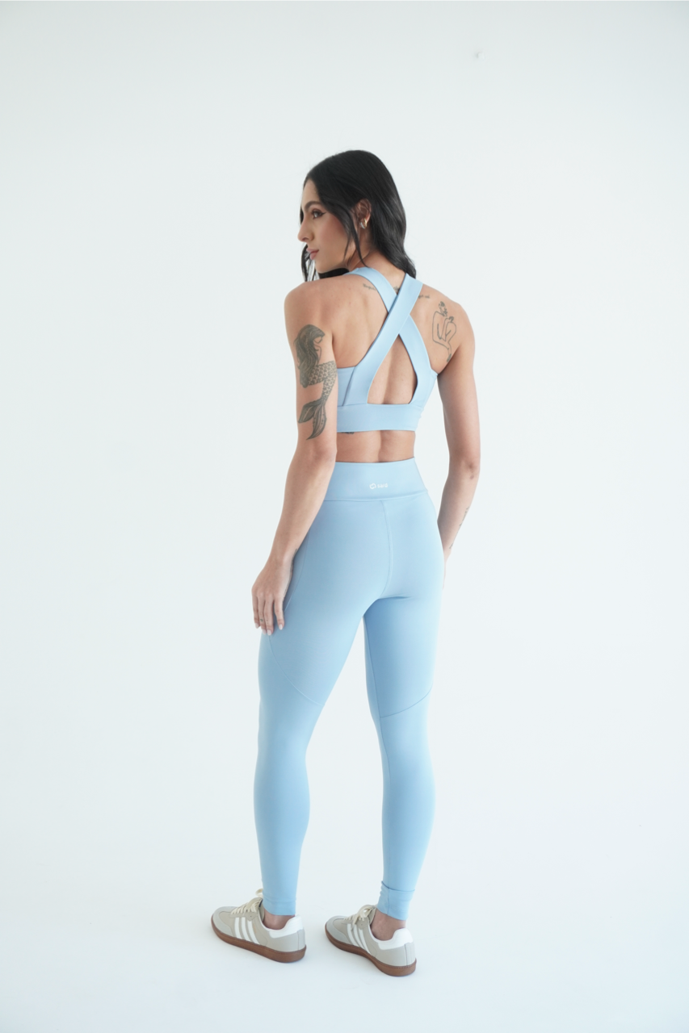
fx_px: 1249
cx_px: 344
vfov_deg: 45.0
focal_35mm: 44
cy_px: 516
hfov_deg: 30.8
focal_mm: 29
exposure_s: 1/100
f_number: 5.6
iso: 640
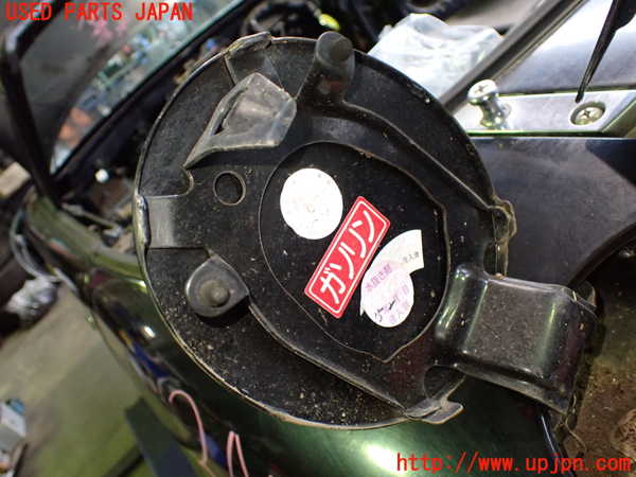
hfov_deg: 60.0
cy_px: 238
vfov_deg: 46.8
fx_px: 551
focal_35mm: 30
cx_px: 318
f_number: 2.3
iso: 800
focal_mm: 5.4
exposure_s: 1/60
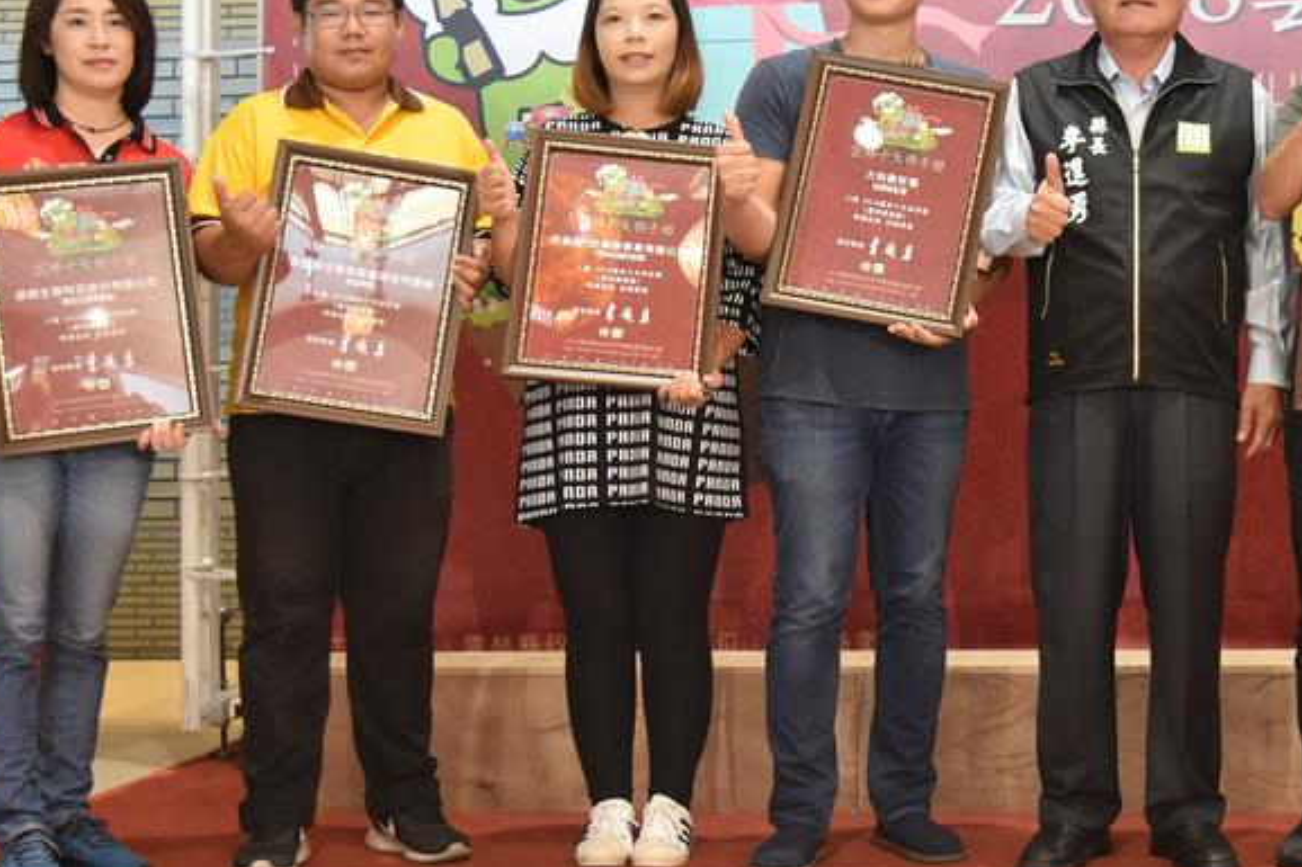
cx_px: 1077
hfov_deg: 27.8
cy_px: 302
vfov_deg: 19.1
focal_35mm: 71
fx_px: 2567
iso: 2000
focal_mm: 38
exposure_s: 1/60
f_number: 4
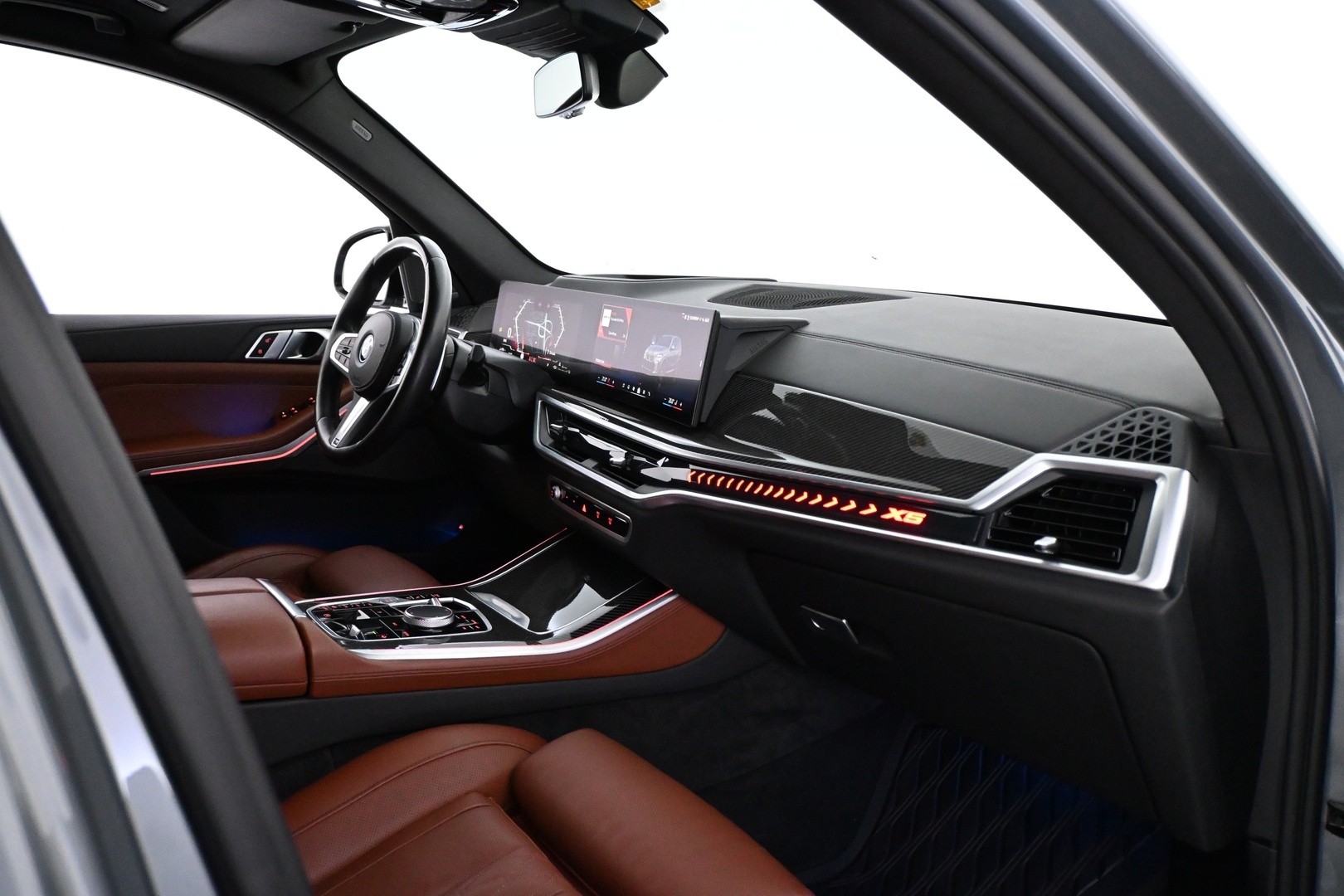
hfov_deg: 63.2
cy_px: 448
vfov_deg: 44.6
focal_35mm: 29
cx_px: 672
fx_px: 1092
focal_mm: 19.5
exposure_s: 1/60
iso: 4500
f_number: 3.8
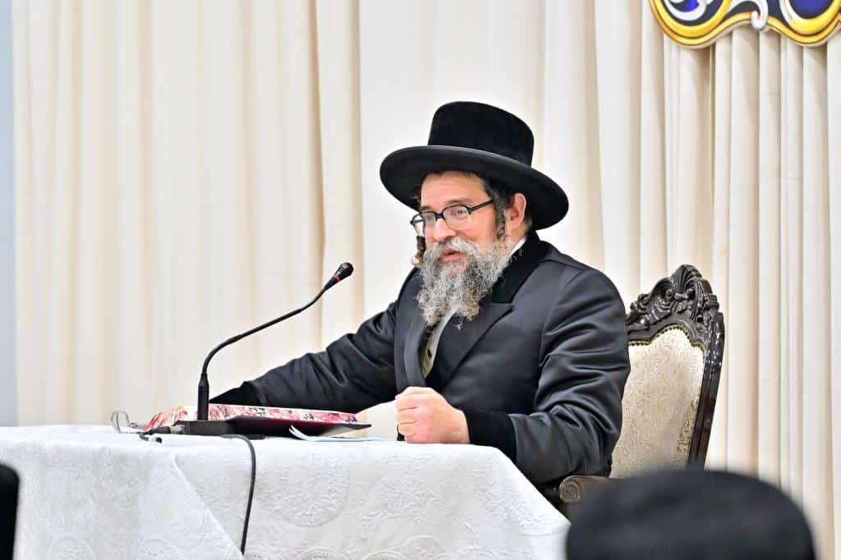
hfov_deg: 11.4
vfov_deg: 7.6
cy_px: 280
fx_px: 4203
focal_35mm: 180
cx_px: 420
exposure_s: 1/200
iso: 1250
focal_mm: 120
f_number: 4
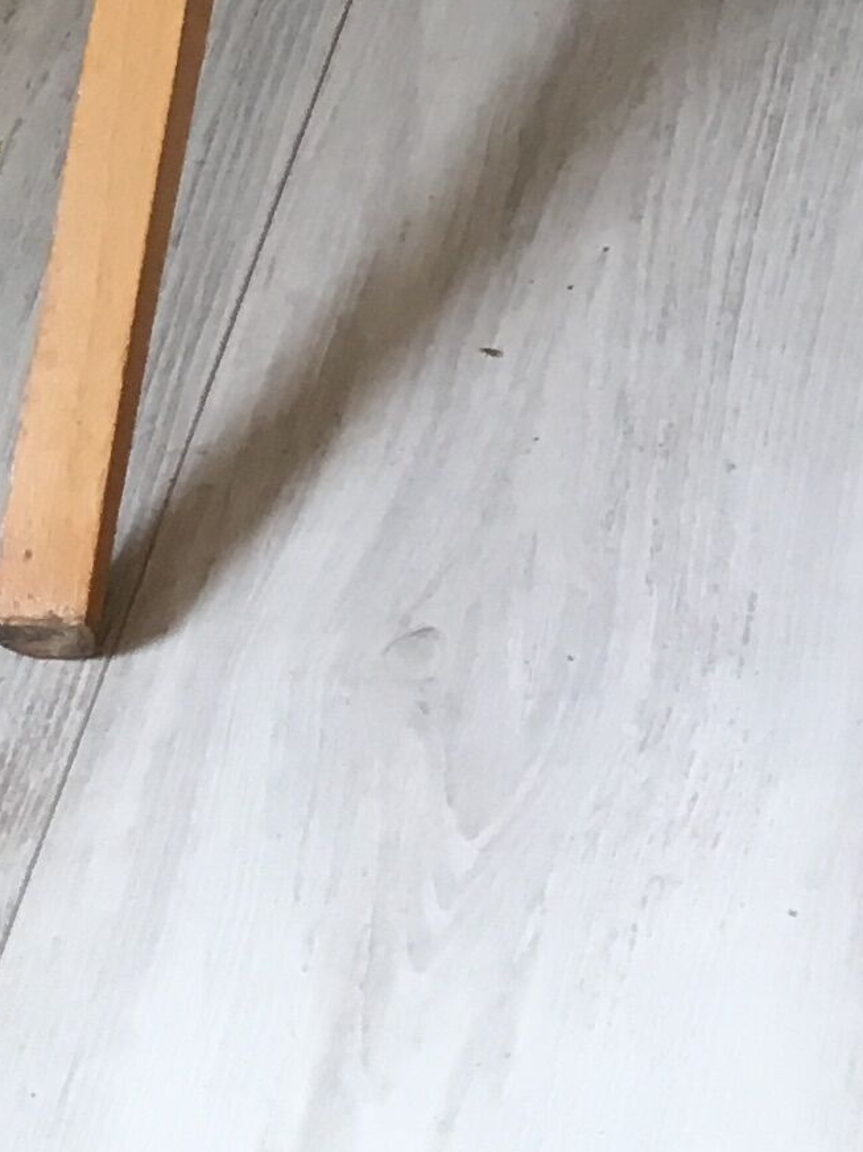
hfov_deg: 10.8
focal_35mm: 134
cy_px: -1172
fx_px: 4458
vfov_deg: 12.8
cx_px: 1176
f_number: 2.2
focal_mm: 4.15
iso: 32
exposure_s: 1/33
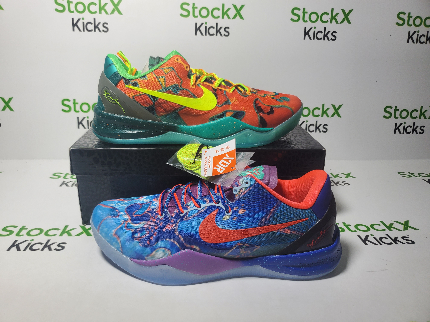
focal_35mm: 26
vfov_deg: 53.1
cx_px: 215
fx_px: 323
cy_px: 161
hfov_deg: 67.3
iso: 50
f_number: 1.5
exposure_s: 1/438
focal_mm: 4.3
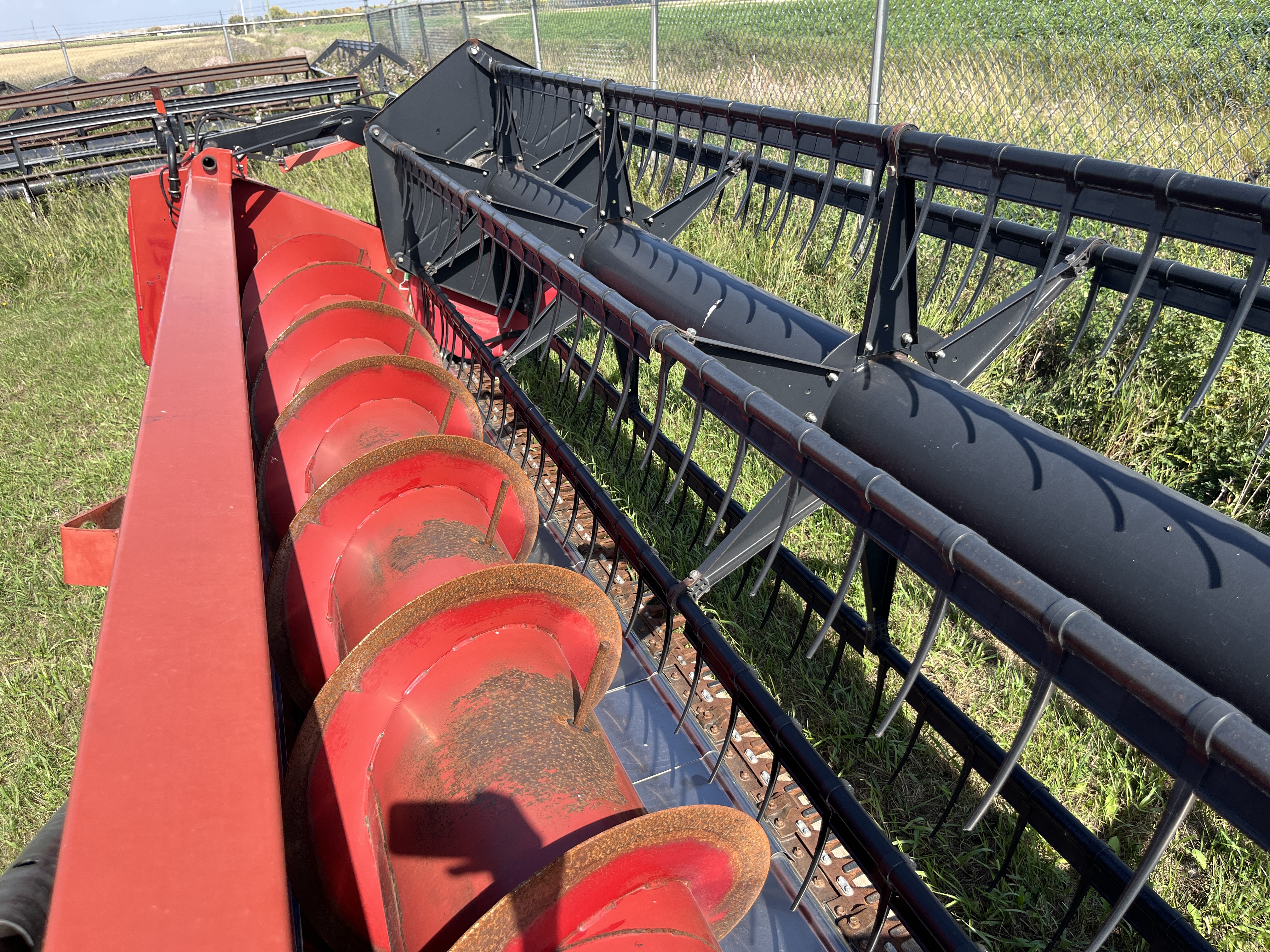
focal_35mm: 26
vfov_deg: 53.1
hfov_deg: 67.3
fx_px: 954
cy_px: 476
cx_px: 635
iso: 50
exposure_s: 1/1140
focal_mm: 5.1
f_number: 1.6
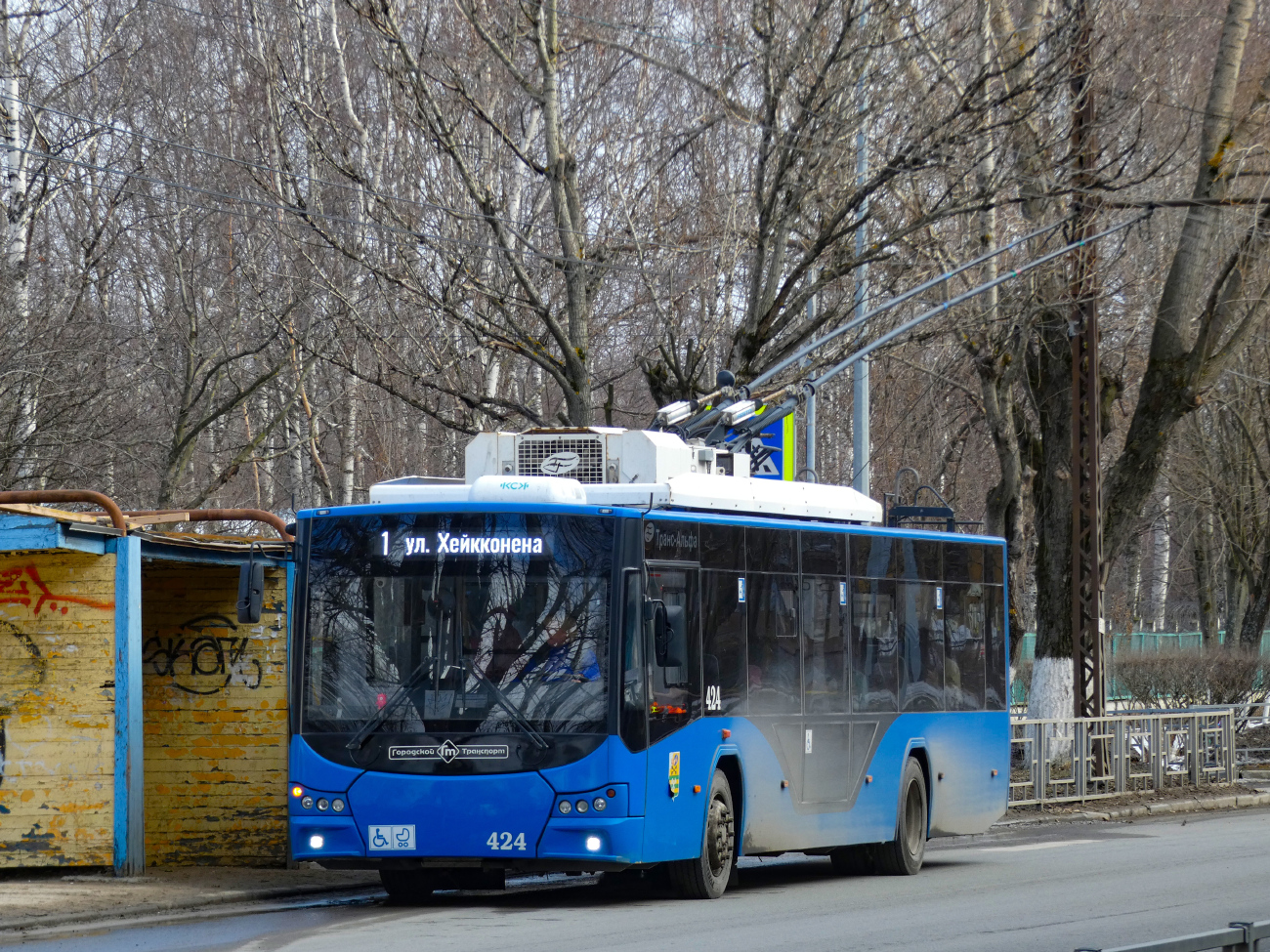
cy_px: 476
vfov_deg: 7.0
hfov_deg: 9.4
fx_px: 7741
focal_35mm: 211
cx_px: 635
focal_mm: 37.8
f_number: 5.6
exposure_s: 1/80
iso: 80
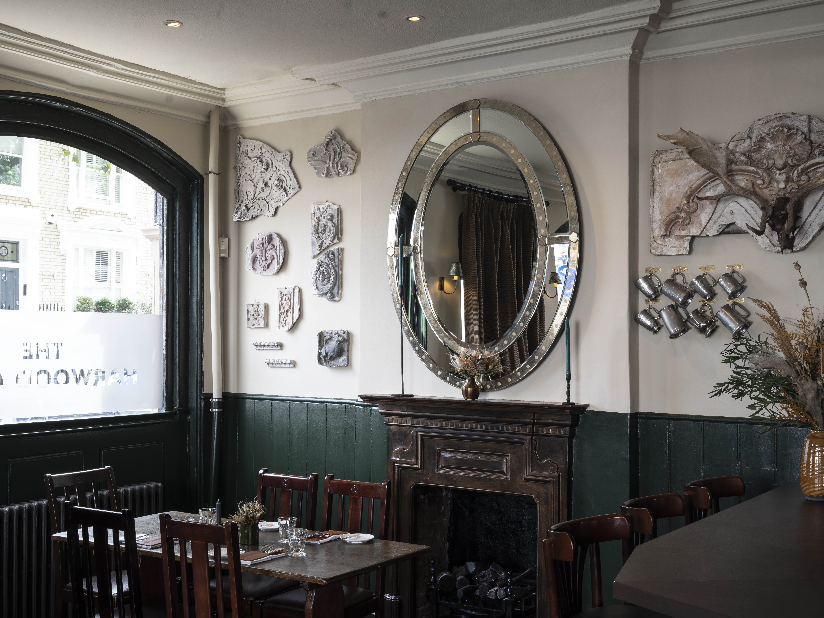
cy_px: 309
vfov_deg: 34.3
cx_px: 412
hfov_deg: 44.8
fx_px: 1000
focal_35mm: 42
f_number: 20
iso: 100
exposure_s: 1
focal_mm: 53.6
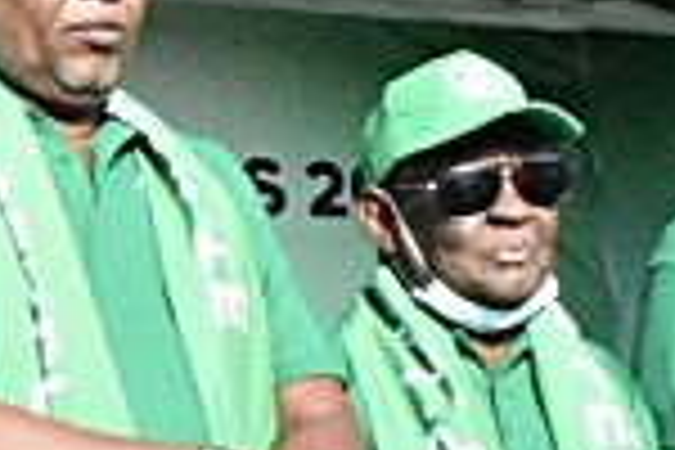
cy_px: 720
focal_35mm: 146
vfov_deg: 9.1
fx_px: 2737
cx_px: -716
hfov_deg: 12.3
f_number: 16
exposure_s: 1/1000
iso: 5000
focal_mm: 18
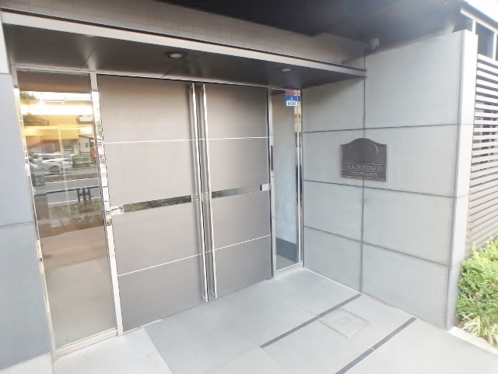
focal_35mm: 21
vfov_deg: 63.4
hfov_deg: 79.0
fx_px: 302
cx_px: 249
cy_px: 187
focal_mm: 3.7
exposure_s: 1/30
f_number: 3.5
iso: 400
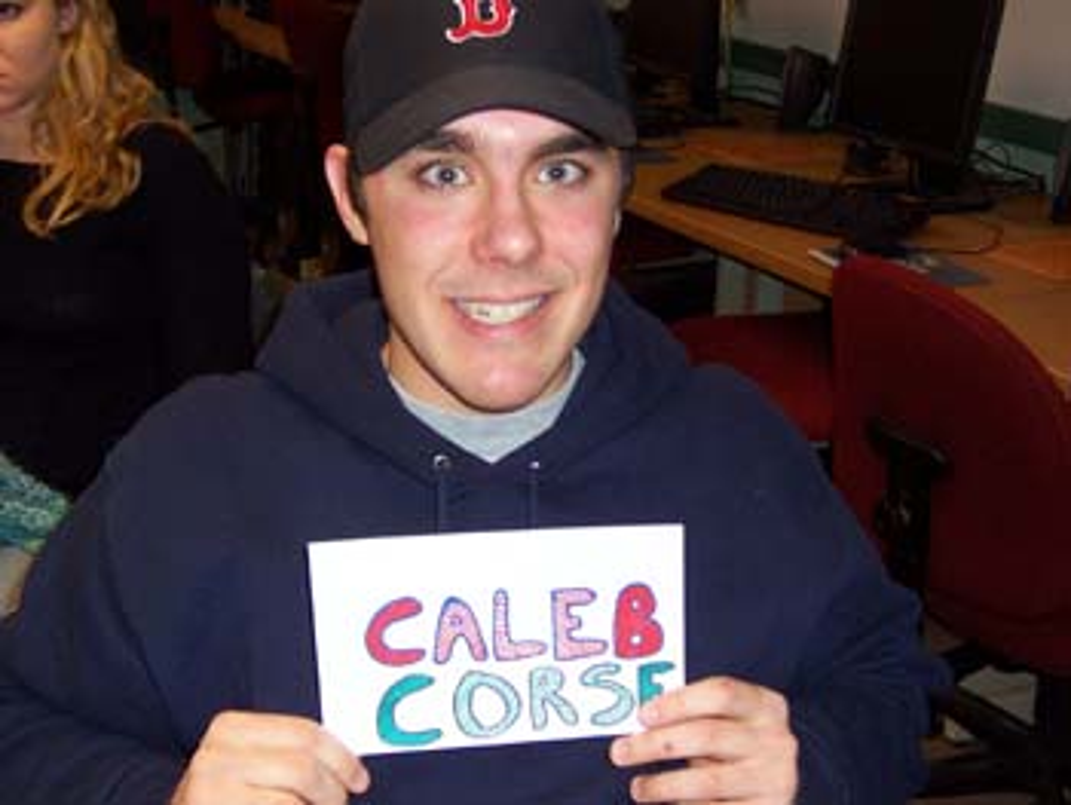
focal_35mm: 60
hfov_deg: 32.2
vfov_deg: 24.4
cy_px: 402
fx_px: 1858
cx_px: 536
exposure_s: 1/90
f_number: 4
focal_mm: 10
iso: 140
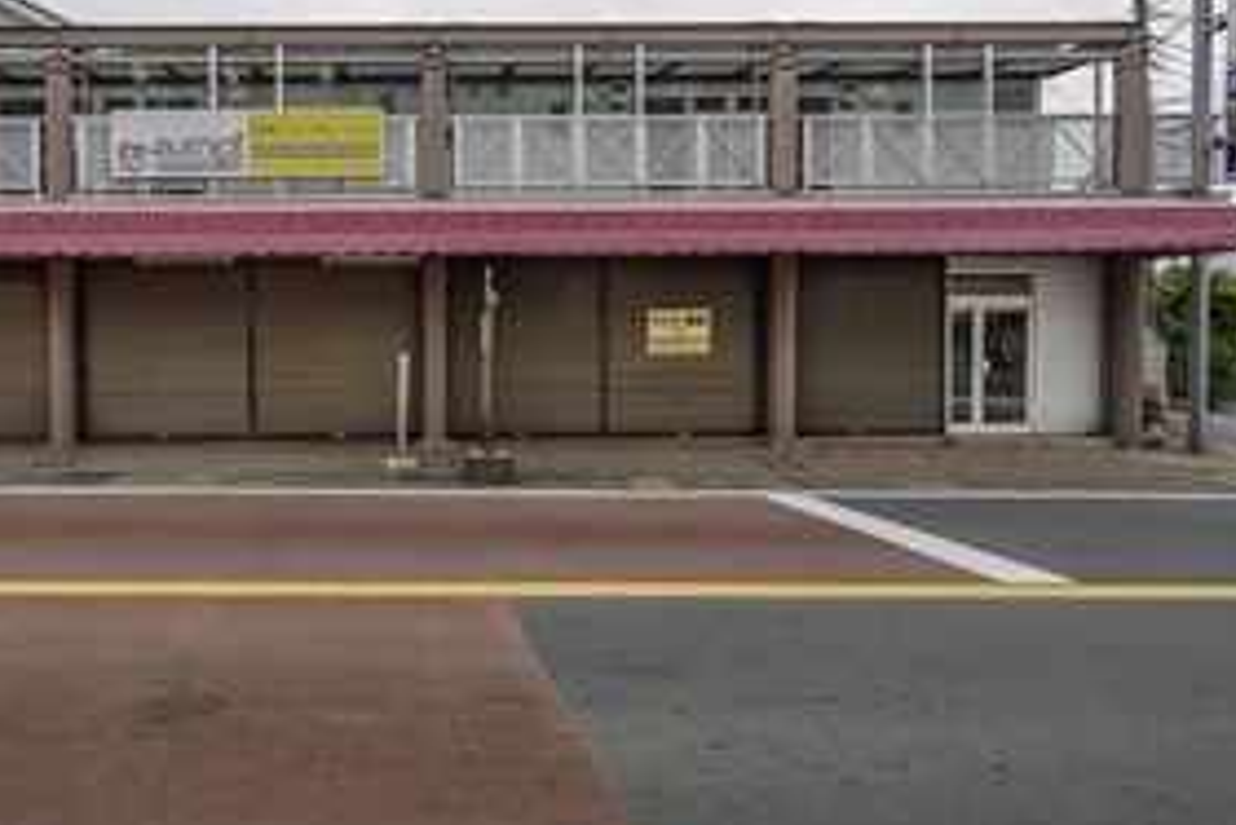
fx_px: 687
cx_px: 380
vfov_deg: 61.7
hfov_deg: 80.2
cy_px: 349
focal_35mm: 20
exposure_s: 1/50
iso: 64
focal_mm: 14
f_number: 8
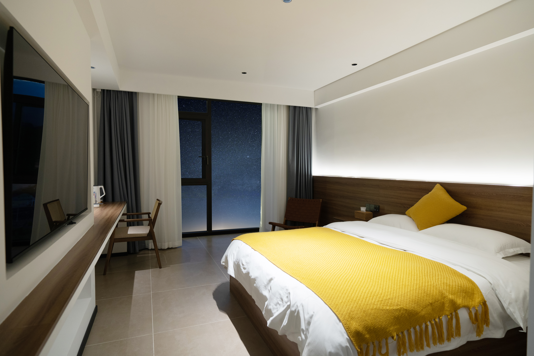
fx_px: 297
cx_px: 267
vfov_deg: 61.9
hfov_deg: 84.0
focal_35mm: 20
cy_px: 178
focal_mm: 20
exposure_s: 1/100
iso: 800
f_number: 3.5
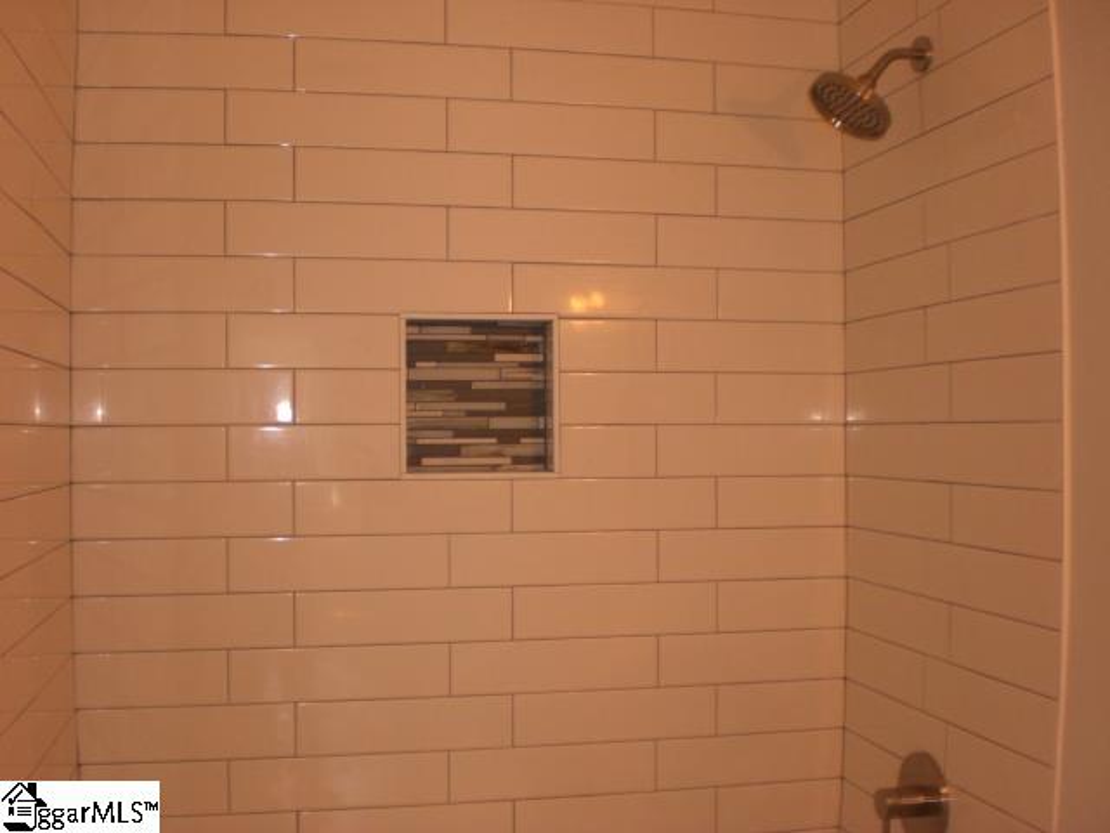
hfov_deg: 49.0
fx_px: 1219
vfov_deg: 37.7
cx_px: 555
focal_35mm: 38
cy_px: 416
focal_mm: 6.3
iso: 200
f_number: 3.1
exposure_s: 1/100
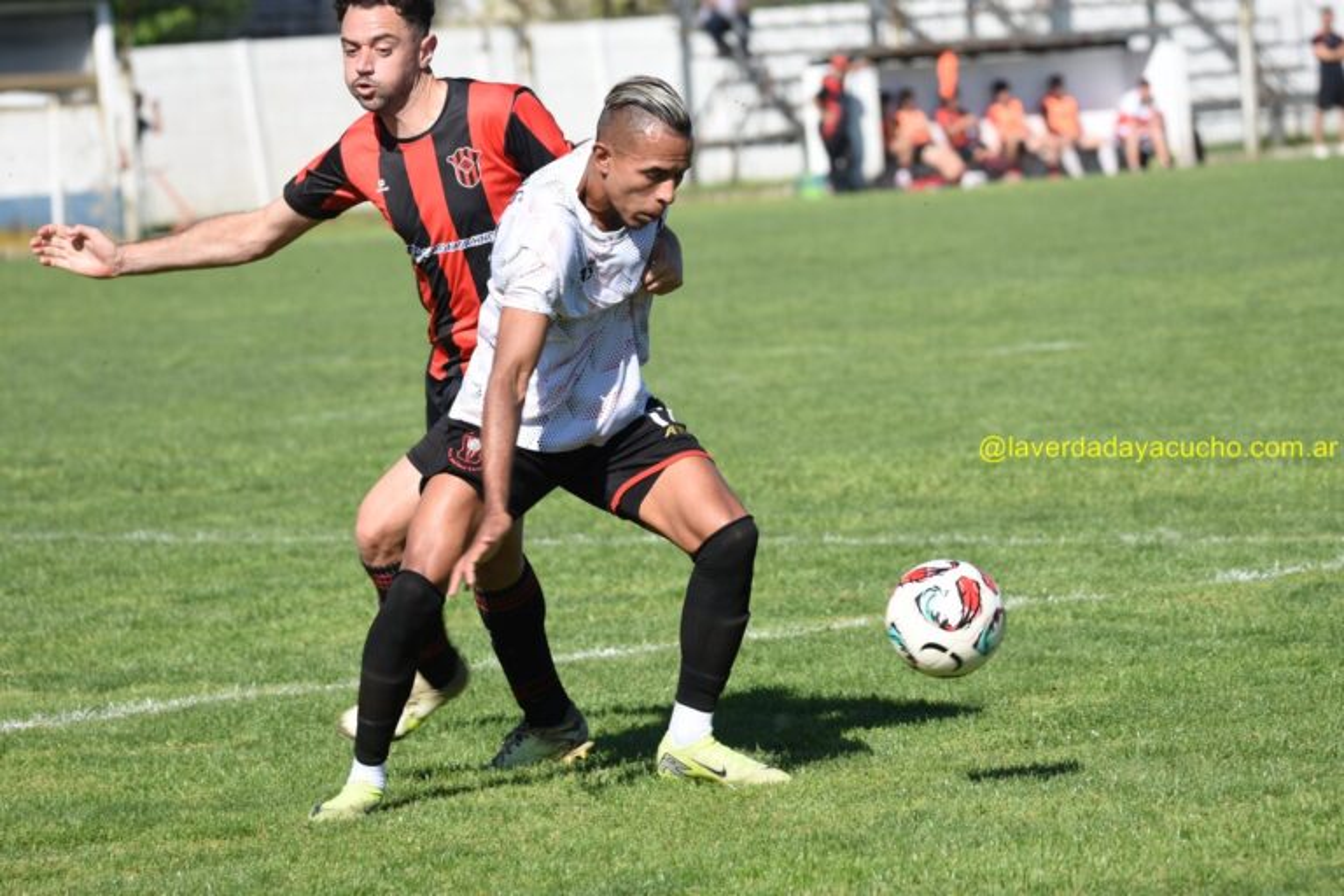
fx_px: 8399
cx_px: 672
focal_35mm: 225
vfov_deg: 6.1
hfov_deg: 9.1
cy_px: 448
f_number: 5.6
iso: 100
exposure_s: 1/500
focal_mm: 150
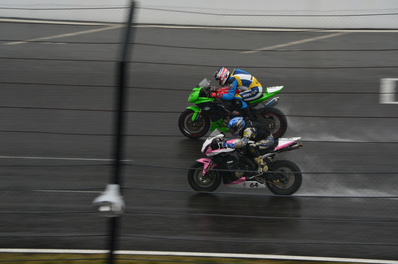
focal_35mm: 255
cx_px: 199
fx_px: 2813
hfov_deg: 8.1
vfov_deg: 5.4
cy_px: 132
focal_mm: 170
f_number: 9
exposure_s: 1/320
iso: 640
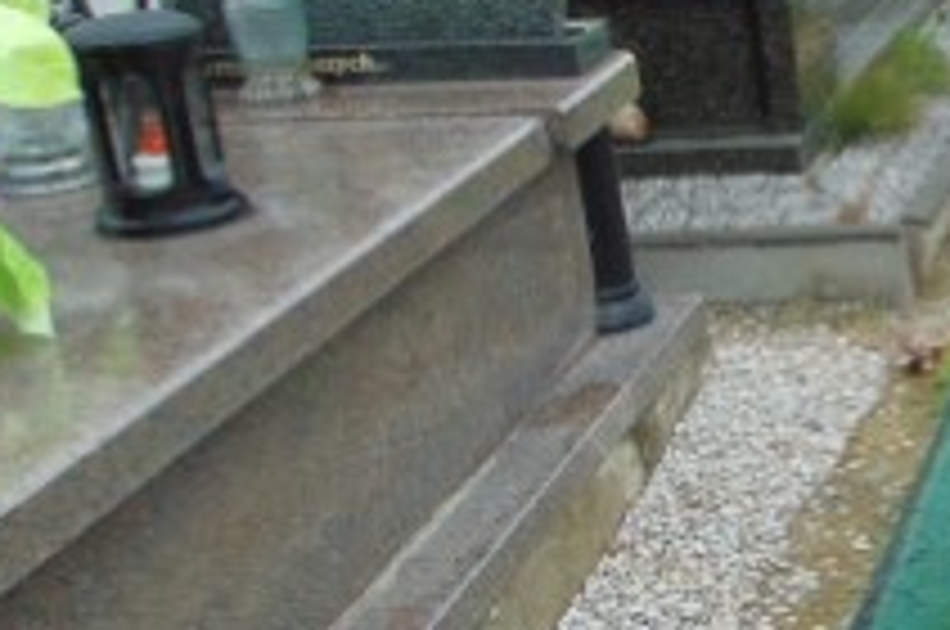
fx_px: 2082
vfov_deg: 17.2
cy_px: 369
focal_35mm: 79
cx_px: 1378
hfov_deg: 21.9
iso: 80
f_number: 3
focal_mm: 4.5
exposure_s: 1/60
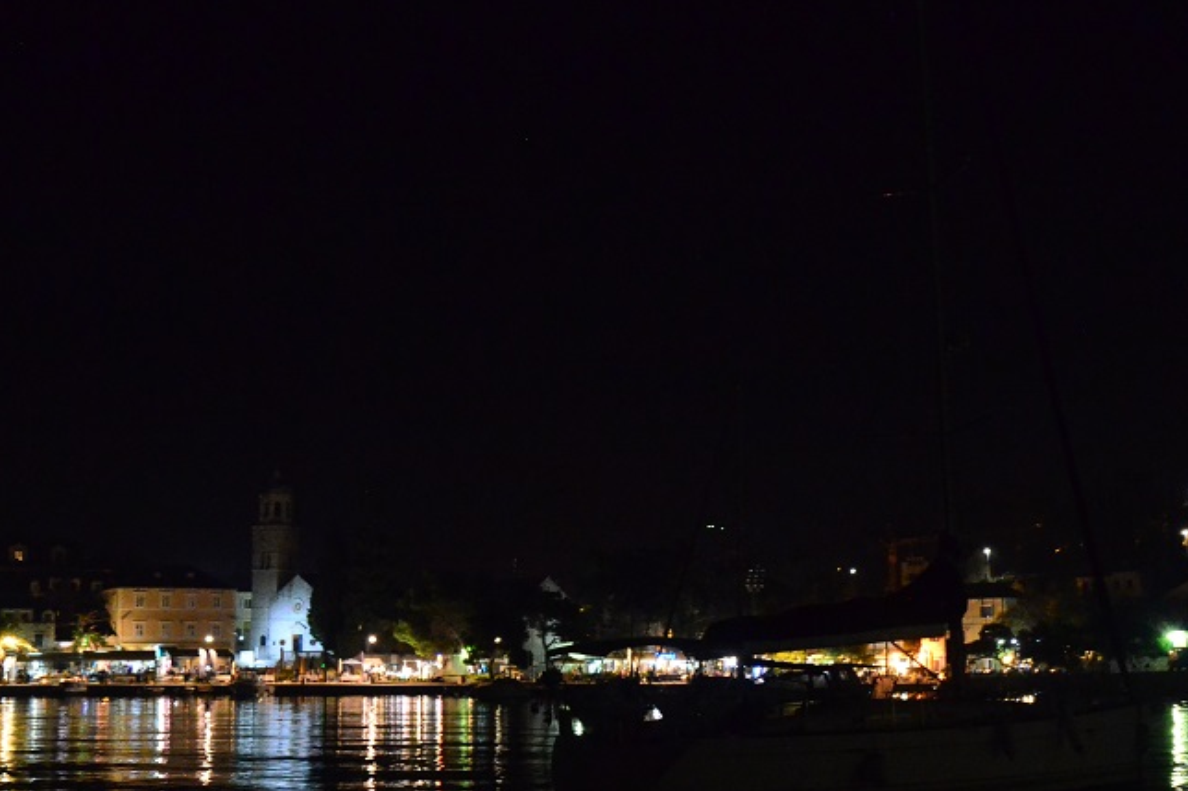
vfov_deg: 25.5
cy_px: 473
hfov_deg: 37.4
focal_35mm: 53
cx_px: 504
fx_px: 1748
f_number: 5
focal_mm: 24
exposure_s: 1/10
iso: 6400
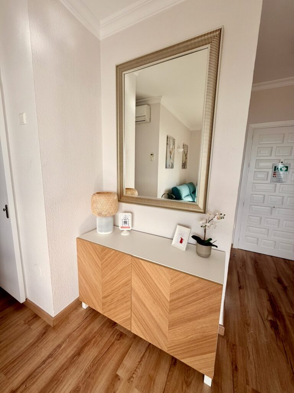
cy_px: 196
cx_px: 147
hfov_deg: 85.7
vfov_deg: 102.1
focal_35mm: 14
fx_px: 159
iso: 40
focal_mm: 2.22
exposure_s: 1/144
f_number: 2.2
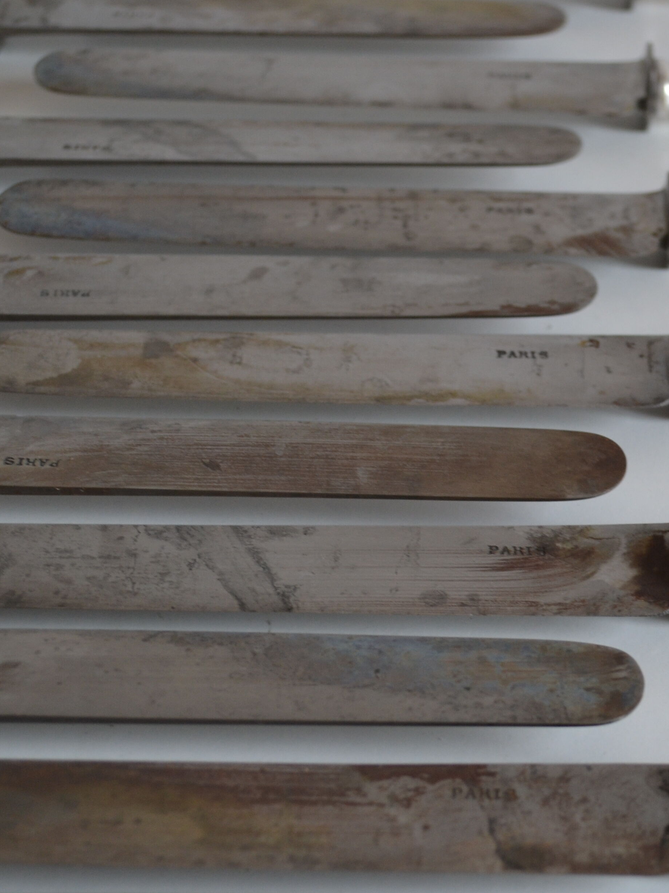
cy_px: 535
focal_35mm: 87
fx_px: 2242
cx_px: 612
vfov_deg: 22.5
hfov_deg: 16.7
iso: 400
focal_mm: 32
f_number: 4.8
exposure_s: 1/40
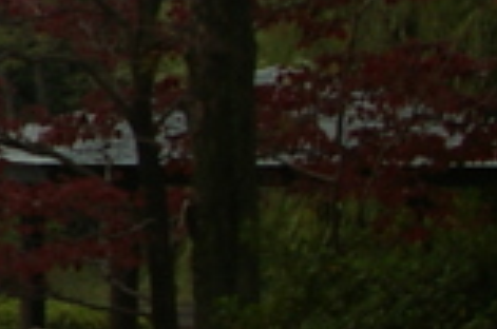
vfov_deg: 5.0
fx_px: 3775
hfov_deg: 6.8
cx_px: -1010
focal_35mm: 274
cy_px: -28
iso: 200
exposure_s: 1/250
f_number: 6.7
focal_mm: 28
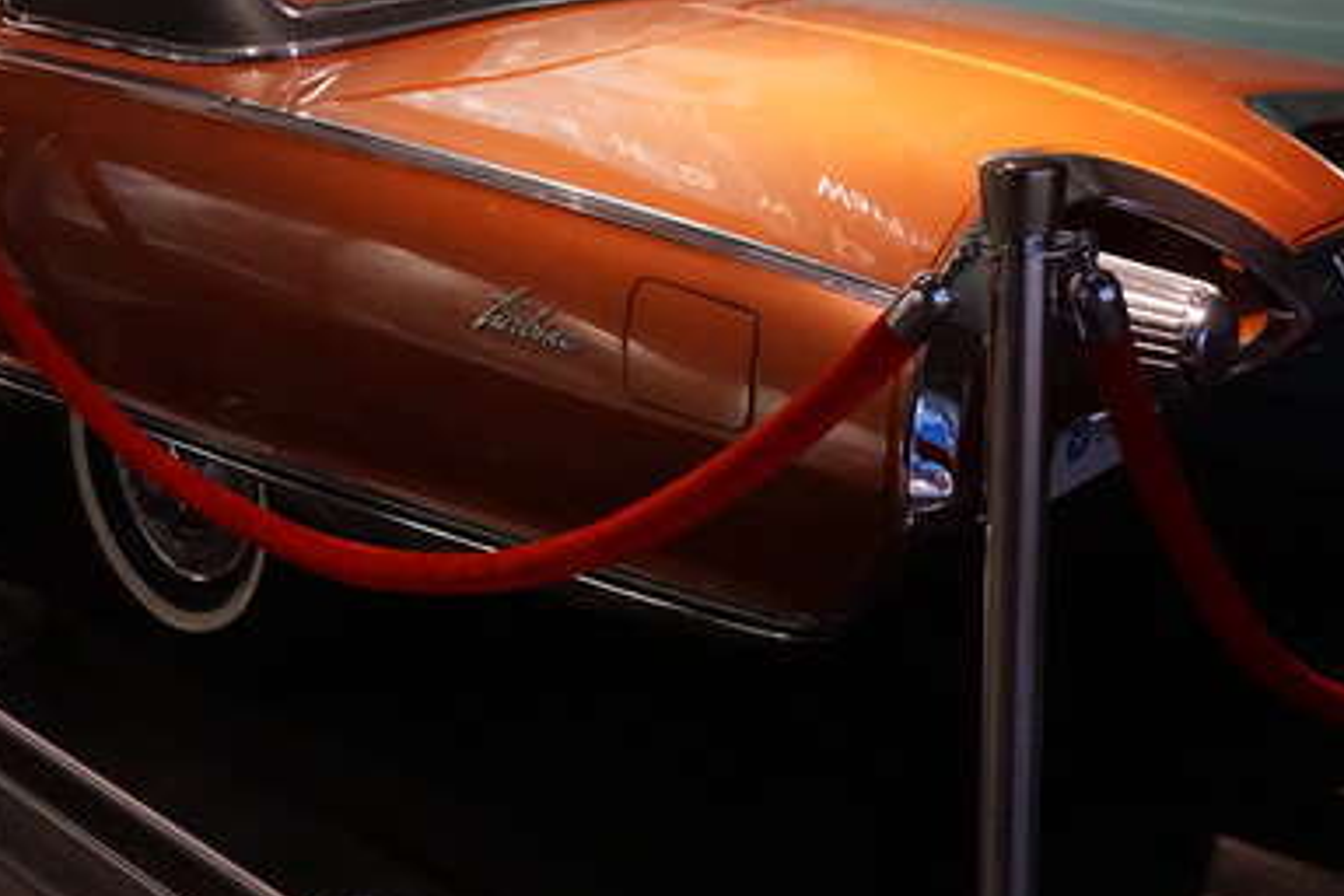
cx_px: 539
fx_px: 1867
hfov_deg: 39.4
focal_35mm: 50
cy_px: 226
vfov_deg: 26.6
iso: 3200
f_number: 3.5
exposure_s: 1/60
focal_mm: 16
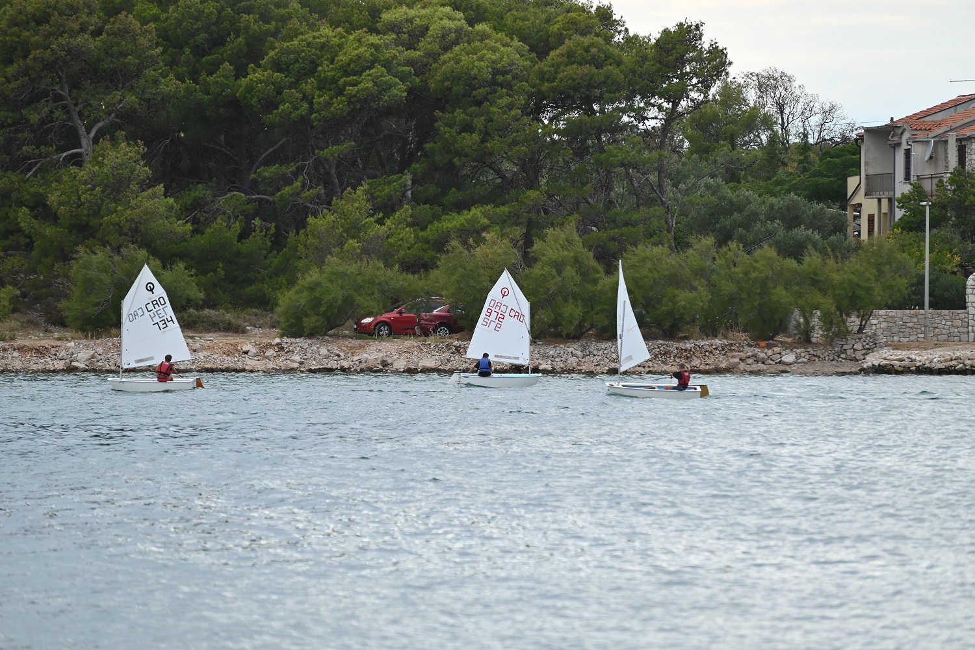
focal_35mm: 200
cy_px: 325
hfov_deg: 10.3
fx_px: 5418
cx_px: 488
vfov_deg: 6.9
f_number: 5.3
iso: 250
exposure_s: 1/640
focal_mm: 200
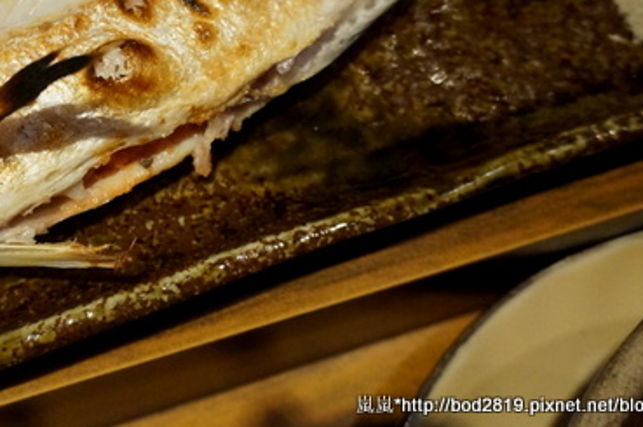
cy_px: 69
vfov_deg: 22.2
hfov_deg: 32.6
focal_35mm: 60
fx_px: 1068
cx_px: 125
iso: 3200
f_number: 4.5
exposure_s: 1/40
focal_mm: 23
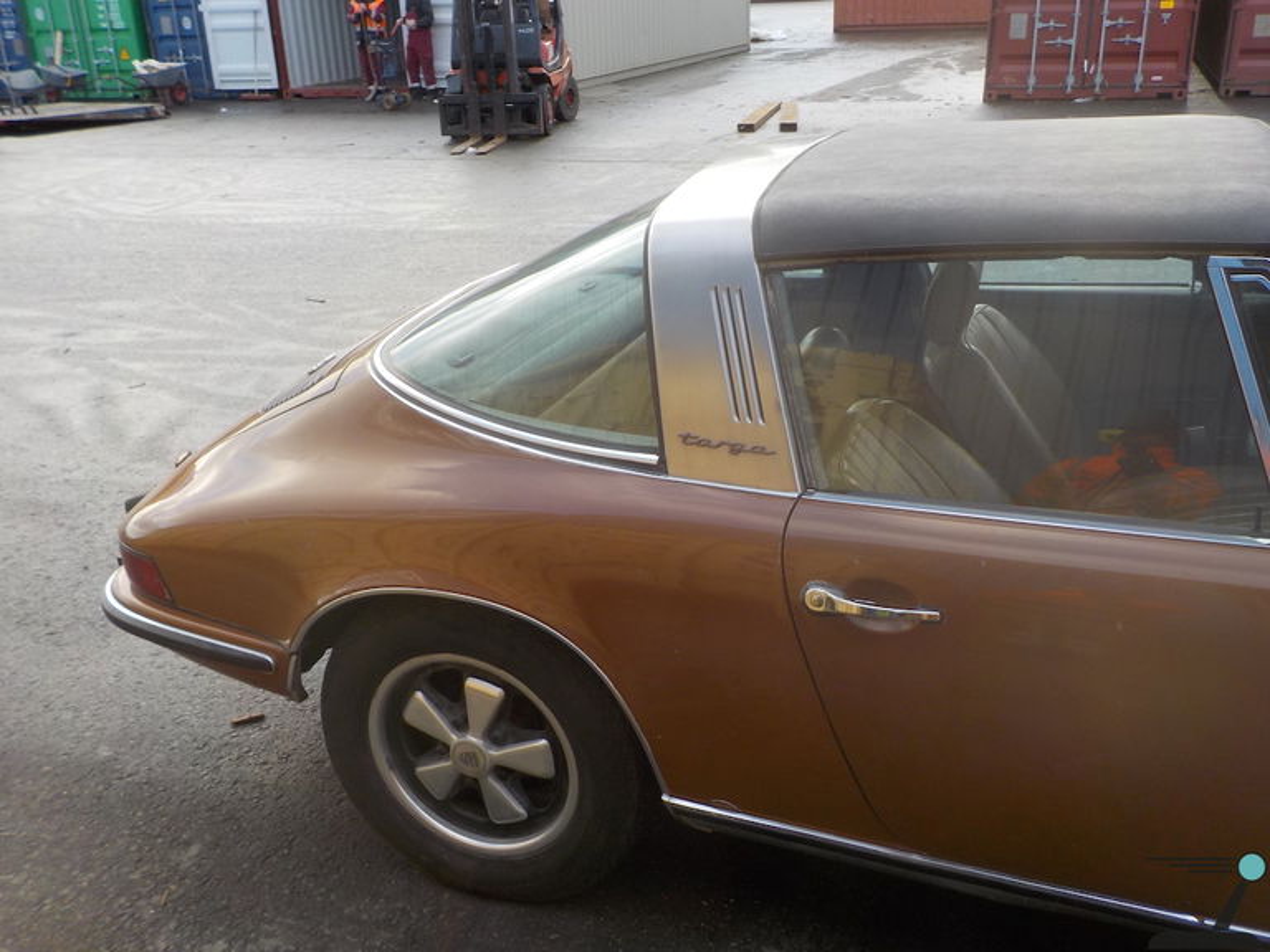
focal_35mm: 30
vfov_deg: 46.8
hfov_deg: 60.0
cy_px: 476
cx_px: 635
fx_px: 1101
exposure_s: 1/160
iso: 125
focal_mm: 4.1
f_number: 3.3
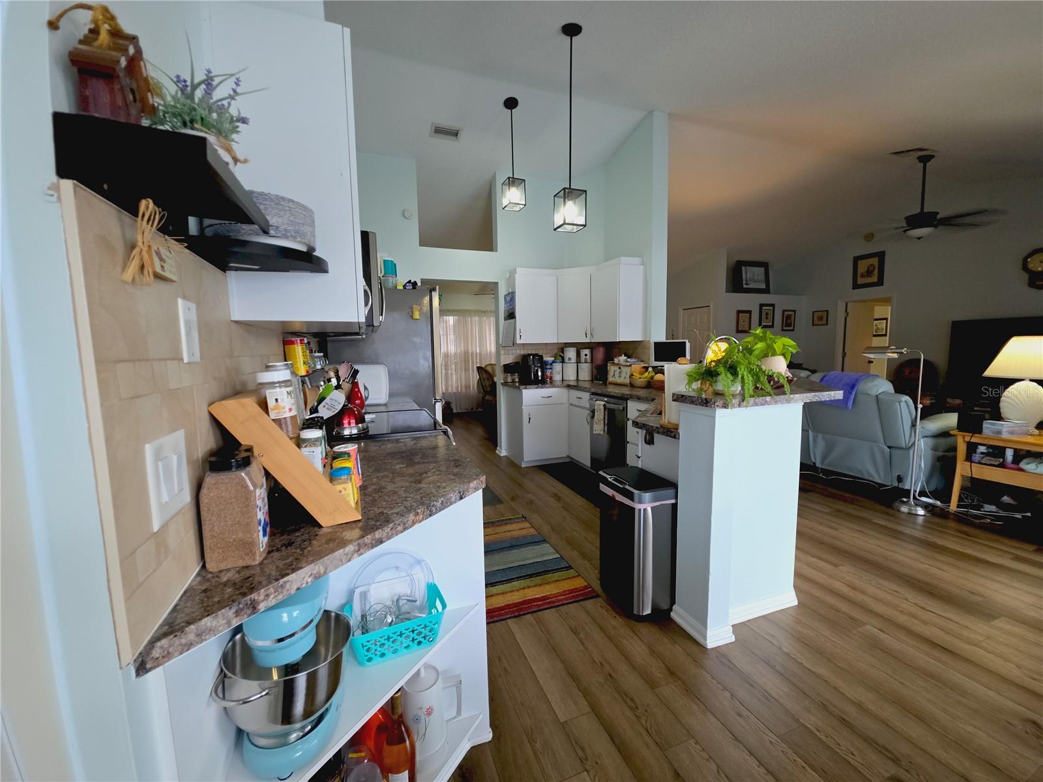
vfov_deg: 89.9
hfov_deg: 106.2
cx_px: 522
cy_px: 391
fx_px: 392
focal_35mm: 13
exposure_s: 1/120
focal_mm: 2.2
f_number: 1.9
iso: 160
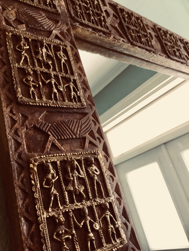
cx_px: 94
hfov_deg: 48.2
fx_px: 211
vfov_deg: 61.7
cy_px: 126
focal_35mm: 29
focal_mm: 4.15
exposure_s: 1/33
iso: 64
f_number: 2.2
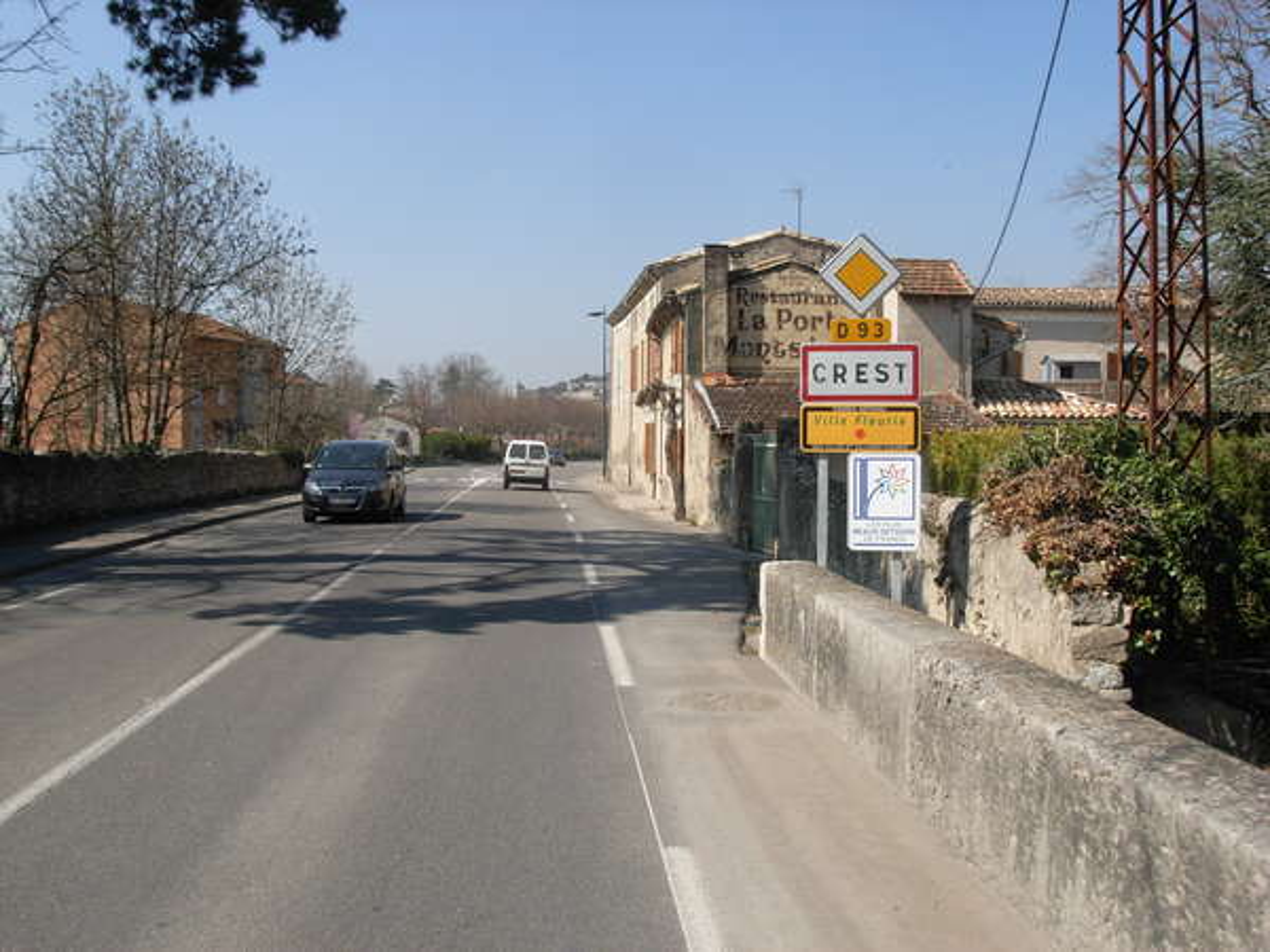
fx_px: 1394
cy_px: 476
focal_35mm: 38
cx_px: 635
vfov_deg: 37.7
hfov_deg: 49.0
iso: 79
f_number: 4.9
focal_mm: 6.3
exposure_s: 1/470
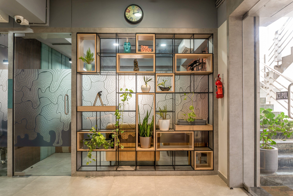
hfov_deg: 71.5
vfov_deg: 51.3
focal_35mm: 25
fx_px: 203
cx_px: 151
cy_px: 100
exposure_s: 1/2
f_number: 7.1
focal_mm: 16
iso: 50
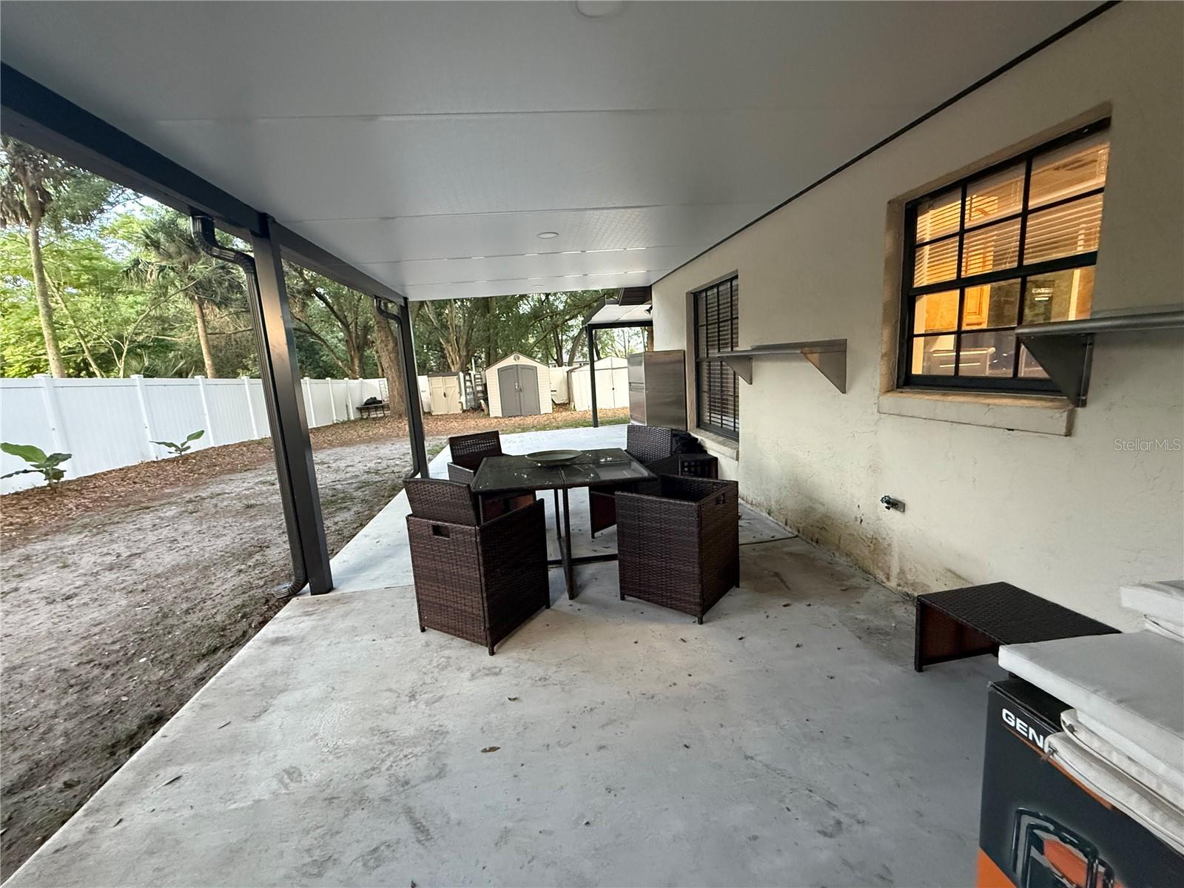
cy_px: 444
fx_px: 479
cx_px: 592
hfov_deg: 102.1
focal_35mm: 14
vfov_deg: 85.7
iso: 640
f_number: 2.2
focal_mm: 2.22
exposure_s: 1/60
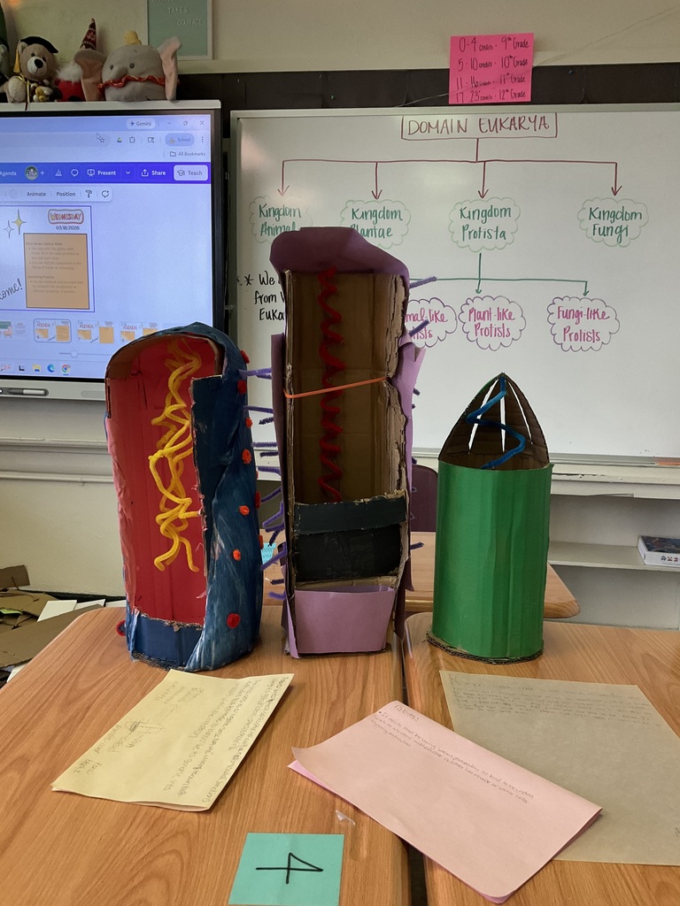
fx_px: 760
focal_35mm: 29
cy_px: 453
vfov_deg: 61.7
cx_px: 340
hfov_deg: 48.2
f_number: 1.8
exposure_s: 1/60
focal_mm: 3
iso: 125
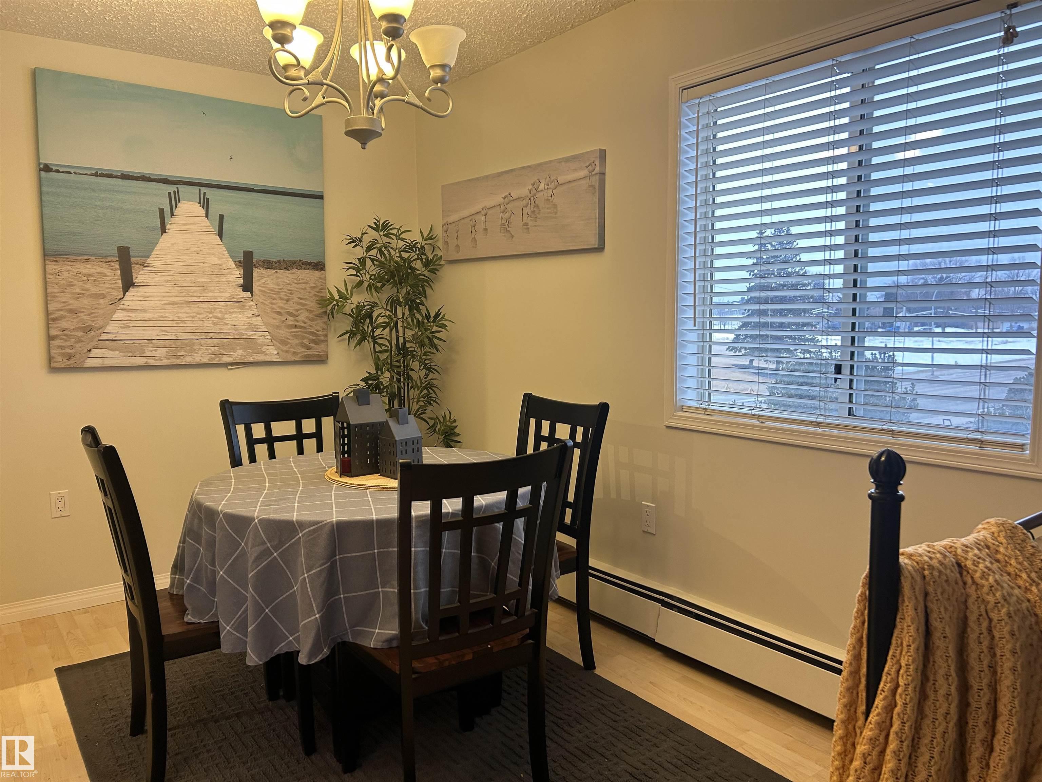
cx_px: 521
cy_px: 391
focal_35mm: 26
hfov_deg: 67.3
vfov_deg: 53.1
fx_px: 783
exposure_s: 1/120
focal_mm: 5.7
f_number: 1.5
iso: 125
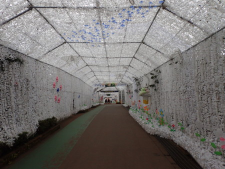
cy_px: 84
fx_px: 163
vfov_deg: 54.9
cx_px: 112
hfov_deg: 69.4
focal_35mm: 25
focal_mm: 4.5
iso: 200
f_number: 2.8
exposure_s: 1/320
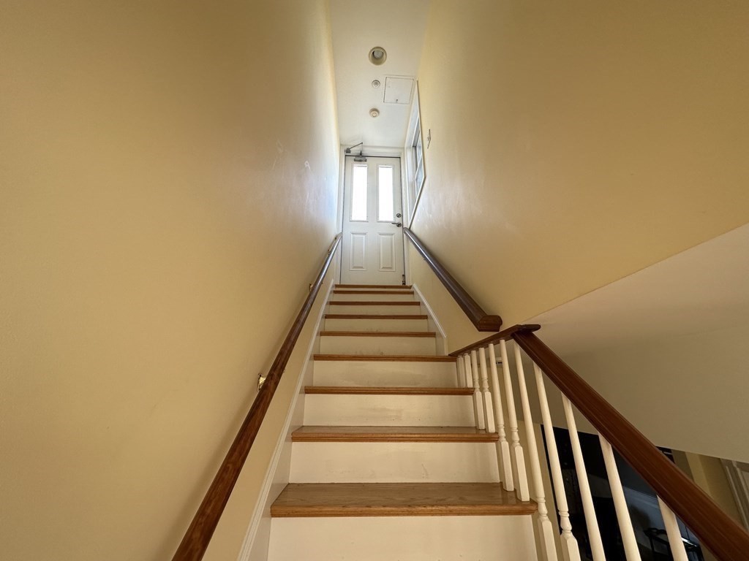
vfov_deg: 85.7
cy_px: 280
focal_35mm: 14
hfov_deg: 102.1
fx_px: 303
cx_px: 374
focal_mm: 2.22
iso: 100
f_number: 2.2
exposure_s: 1/99
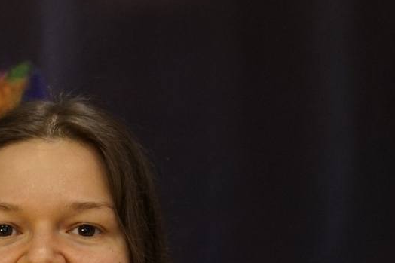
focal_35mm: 221
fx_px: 2429
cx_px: -490
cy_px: 455
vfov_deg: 6.1
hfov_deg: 8.6
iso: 800
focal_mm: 45.3
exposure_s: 1/125
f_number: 2.8
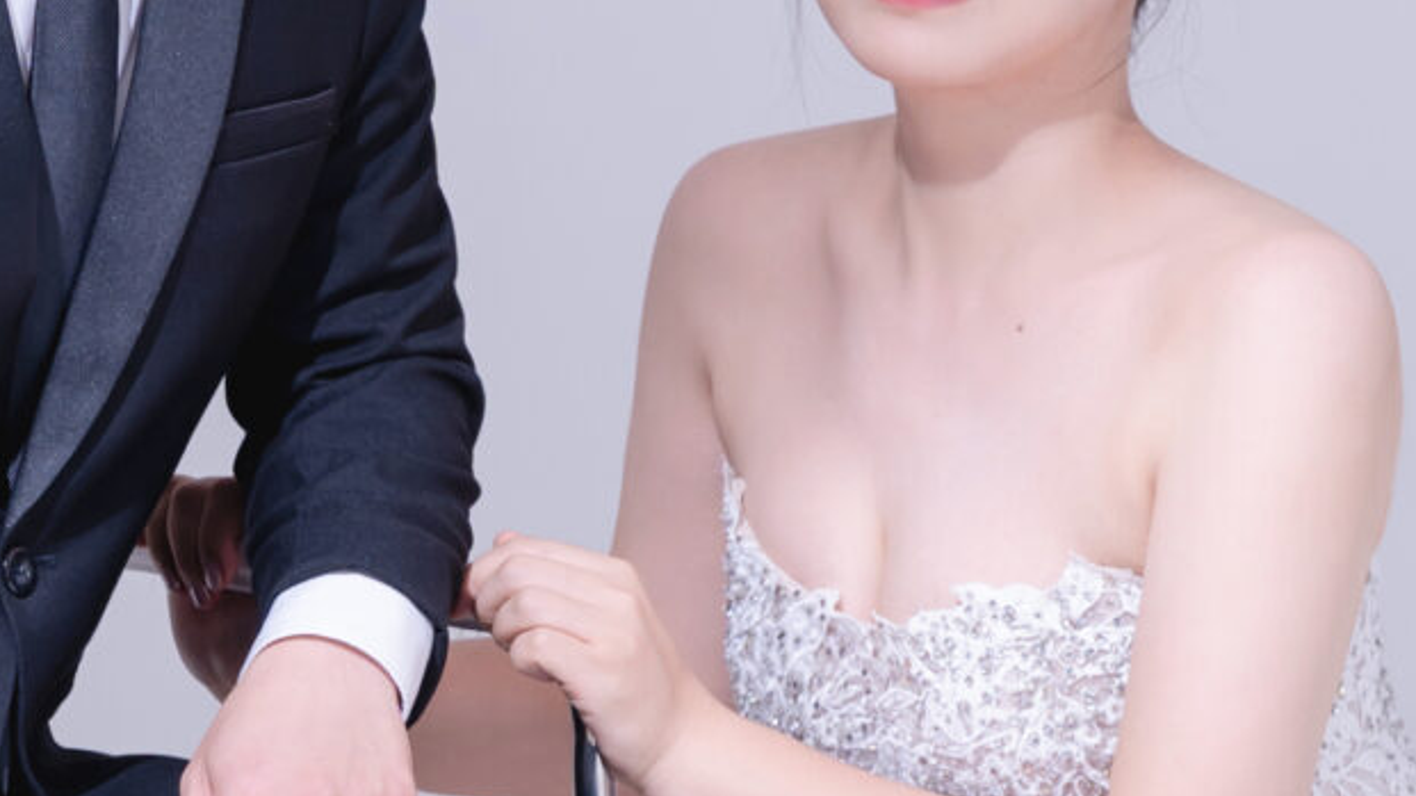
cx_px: 888
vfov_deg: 6.0
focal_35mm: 203
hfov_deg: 10.6
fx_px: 7620
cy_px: 198
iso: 200
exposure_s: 1/200
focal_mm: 47
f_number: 4
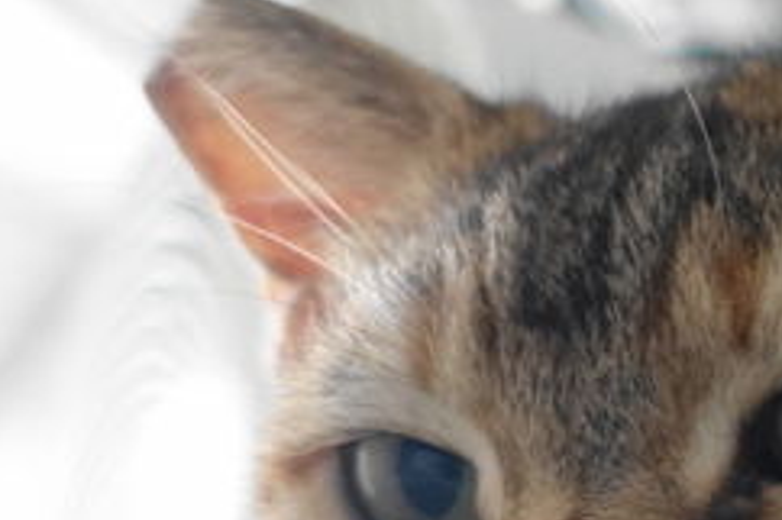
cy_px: 610
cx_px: 995
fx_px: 2583
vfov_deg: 11.3
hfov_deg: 16.4
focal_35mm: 119
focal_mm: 8.8
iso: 400
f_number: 1.8
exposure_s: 1/30
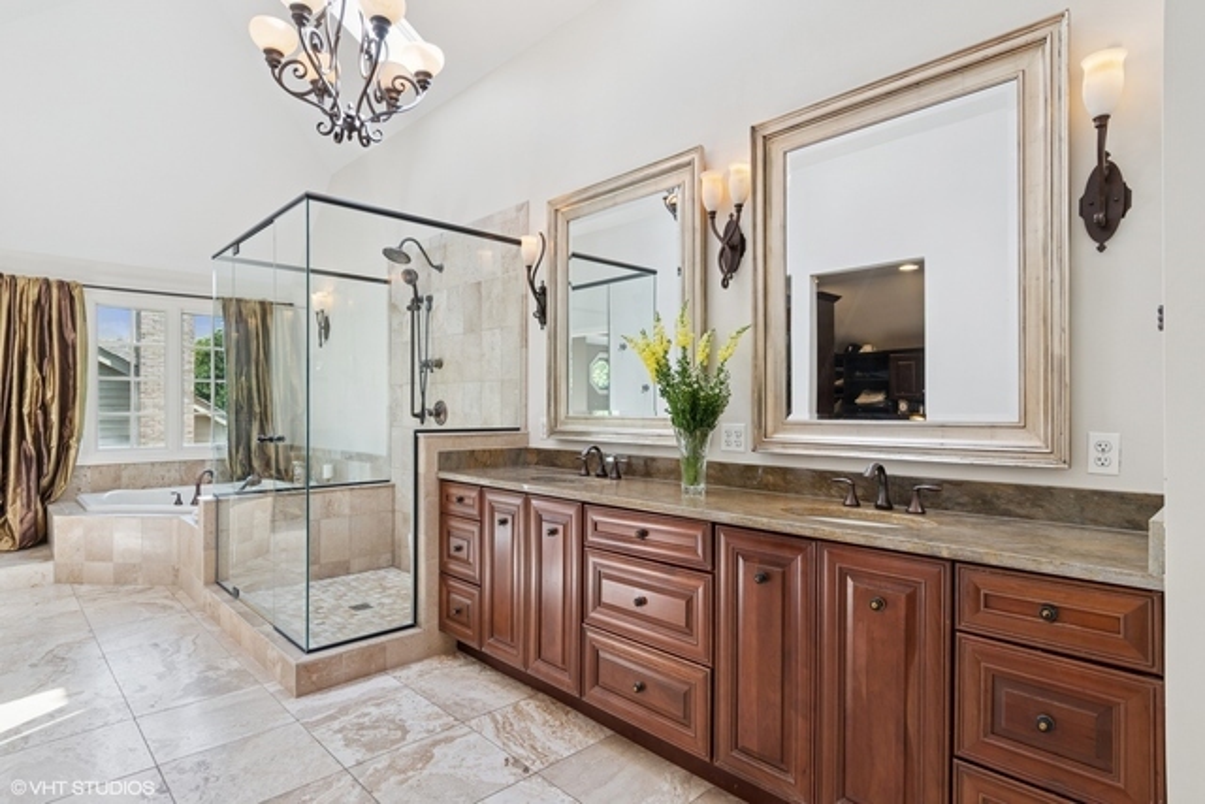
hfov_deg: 90.0
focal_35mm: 18
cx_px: 602
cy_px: 402
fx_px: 603
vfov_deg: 67.4
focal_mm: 12
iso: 250
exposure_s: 1/20
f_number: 8
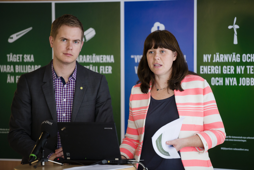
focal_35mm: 200
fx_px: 1411
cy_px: 85
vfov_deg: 6.9
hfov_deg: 10.3
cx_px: 127
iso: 800
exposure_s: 1/200
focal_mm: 200
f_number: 2.8
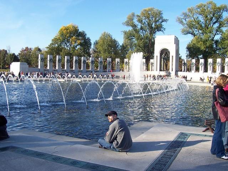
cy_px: 86
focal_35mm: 37
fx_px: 244
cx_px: 114
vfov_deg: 38.7
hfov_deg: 50.1
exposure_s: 1/250
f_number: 5.6
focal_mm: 5.6
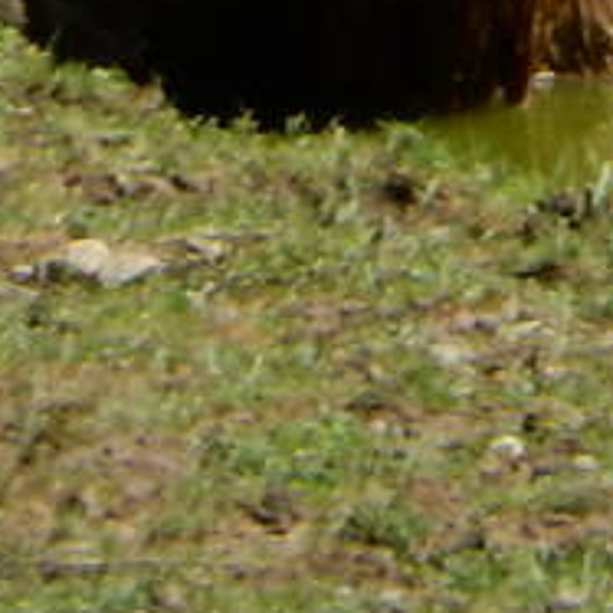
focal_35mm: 3889
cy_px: -915
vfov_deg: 0.5
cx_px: 659
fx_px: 77916
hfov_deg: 0.5
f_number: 6.3
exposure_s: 1/400
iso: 125
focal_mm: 92.3
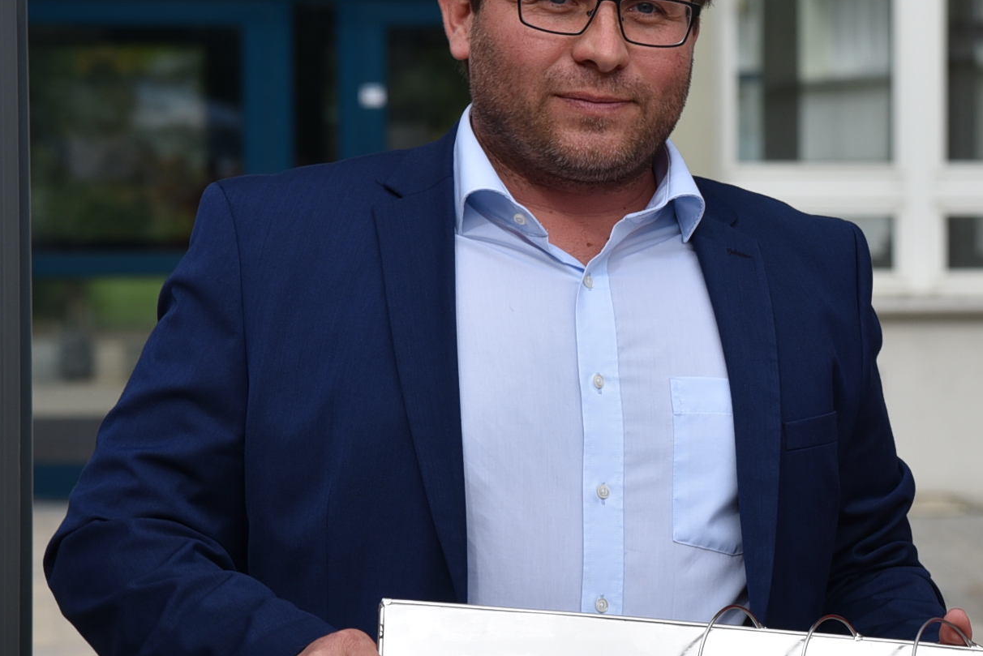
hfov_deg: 7.4
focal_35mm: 278
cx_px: 912
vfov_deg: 4.9
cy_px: 329
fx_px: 7593
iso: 200
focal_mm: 112
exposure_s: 1/250
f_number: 8
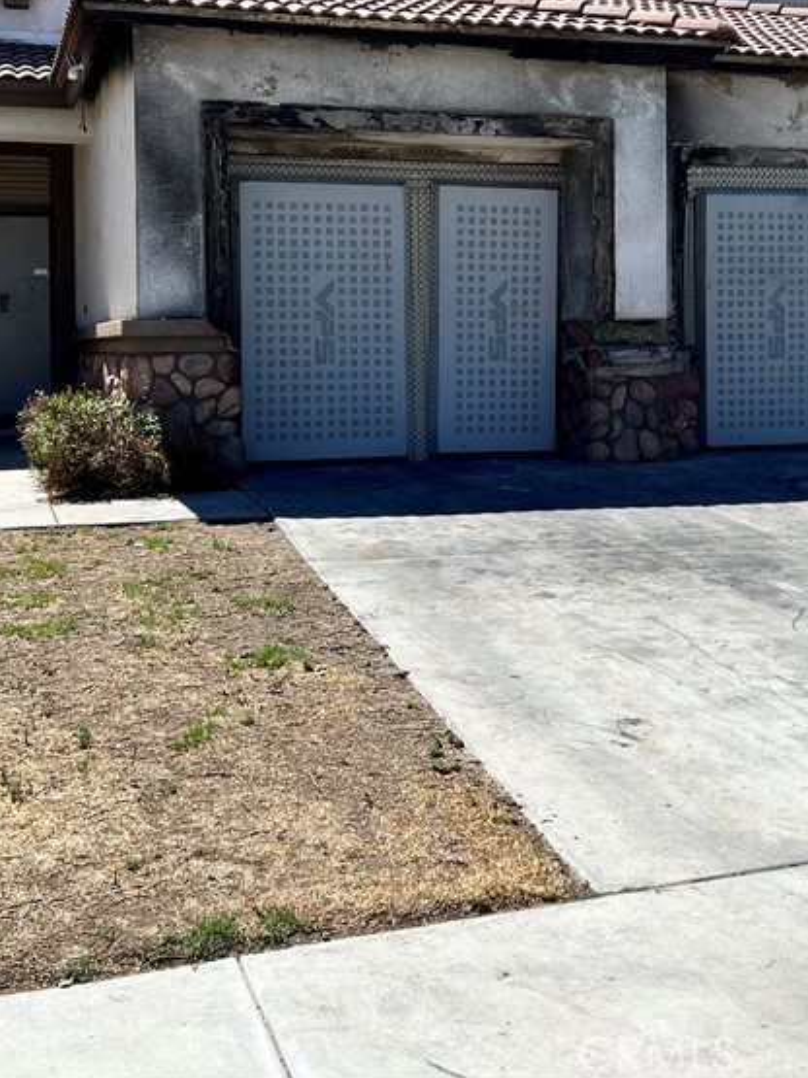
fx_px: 1494
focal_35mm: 48
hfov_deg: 30.2
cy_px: 336
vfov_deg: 39.1
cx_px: 482
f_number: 1.5
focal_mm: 5.7
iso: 50
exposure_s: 1/4274
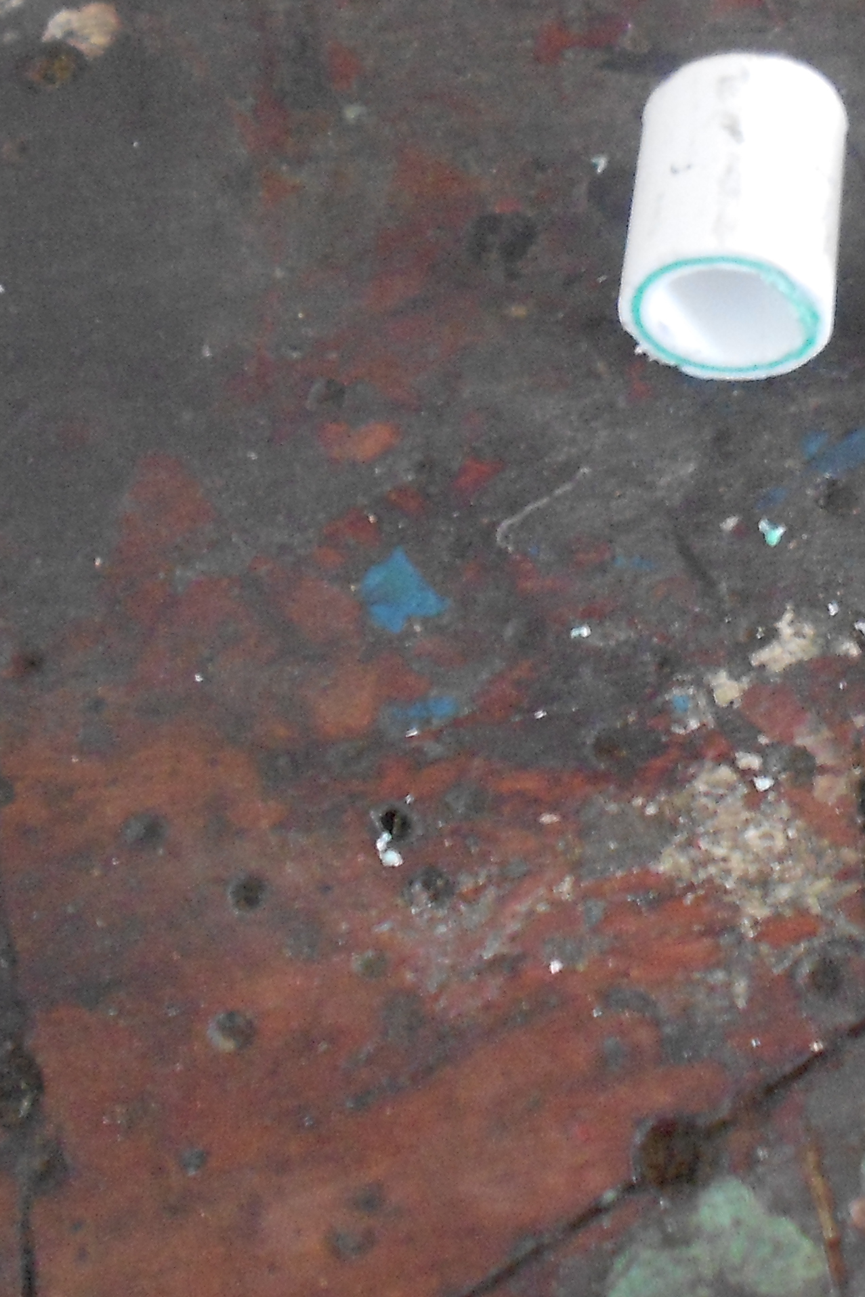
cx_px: 786
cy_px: 365
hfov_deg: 21.7
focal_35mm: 61
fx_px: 2198
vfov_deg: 32.4
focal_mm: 4.6
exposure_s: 1/4
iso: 400
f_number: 3.2
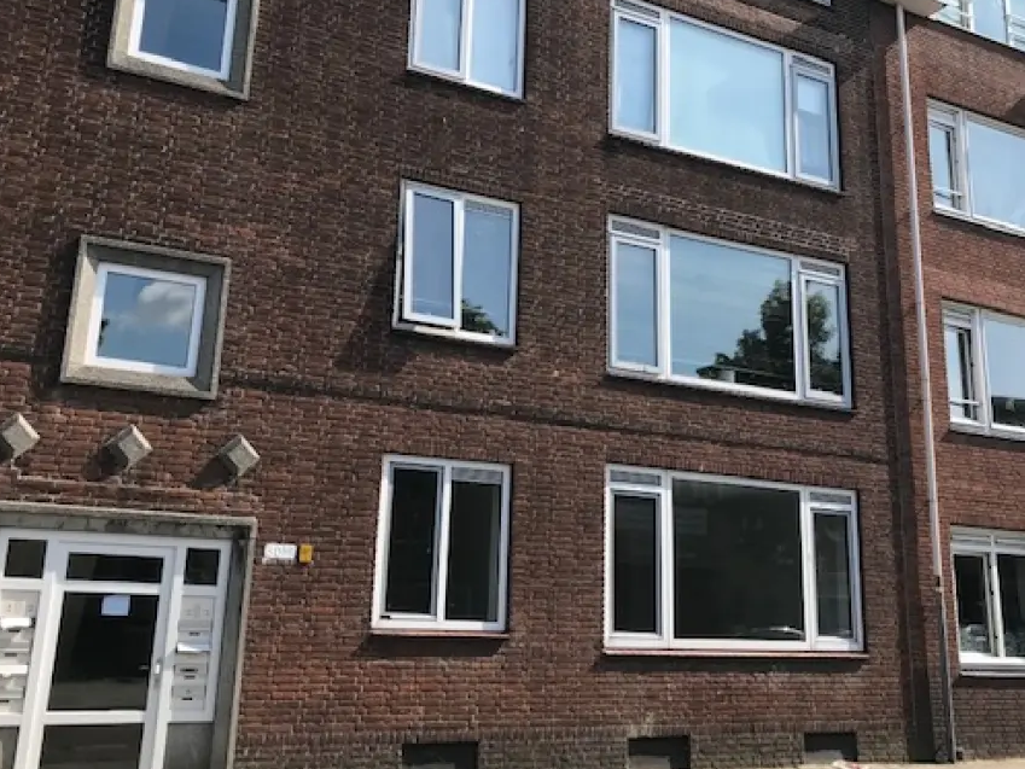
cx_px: 501
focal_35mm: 36
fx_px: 1066
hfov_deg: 51.3
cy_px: 311
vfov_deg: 39.5
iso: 20
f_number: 1.8
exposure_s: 1/1168
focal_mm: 3.99
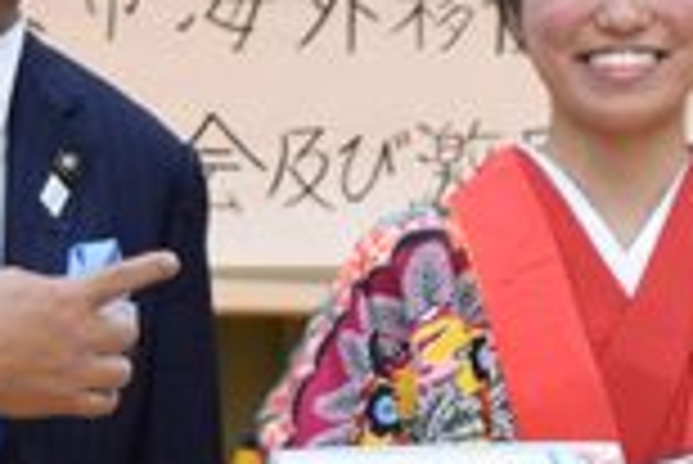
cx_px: 353
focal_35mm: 276
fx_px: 5318
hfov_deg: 7.5
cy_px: 410
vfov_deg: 5.0
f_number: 5
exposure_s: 1/100
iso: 1600
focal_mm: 46
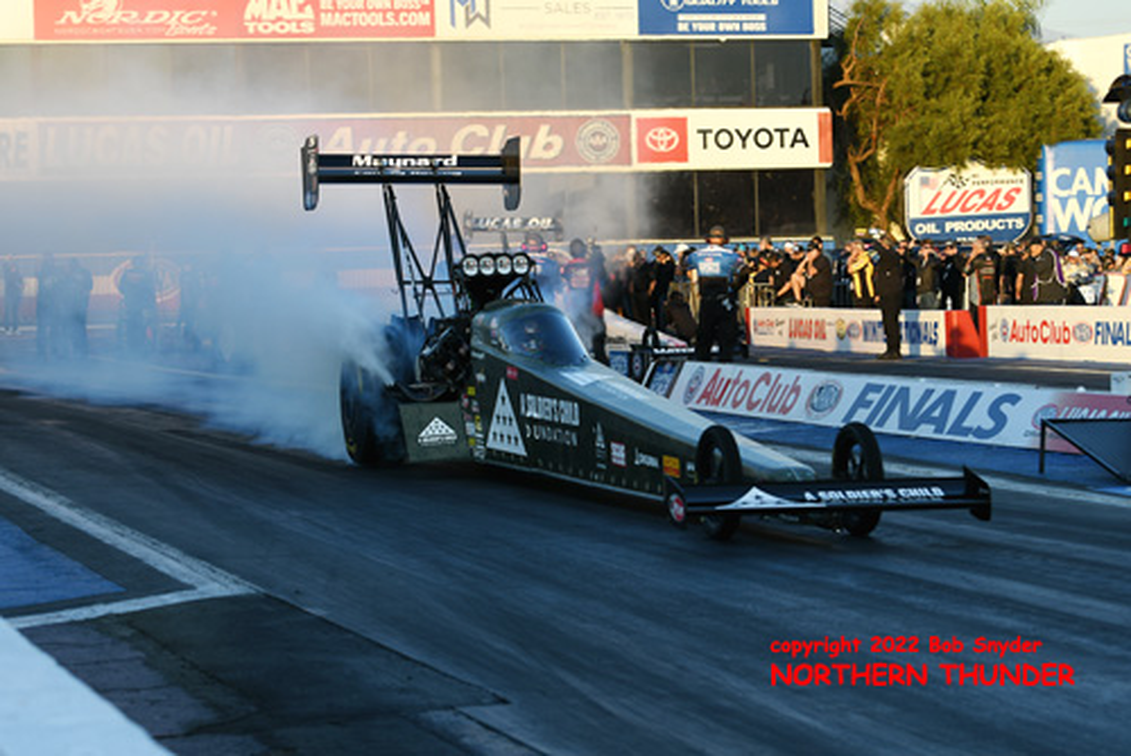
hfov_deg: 19.4
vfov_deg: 13.1
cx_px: 566
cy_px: 378
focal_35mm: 105
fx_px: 3301
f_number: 4
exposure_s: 1/640
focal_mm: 70
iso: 160
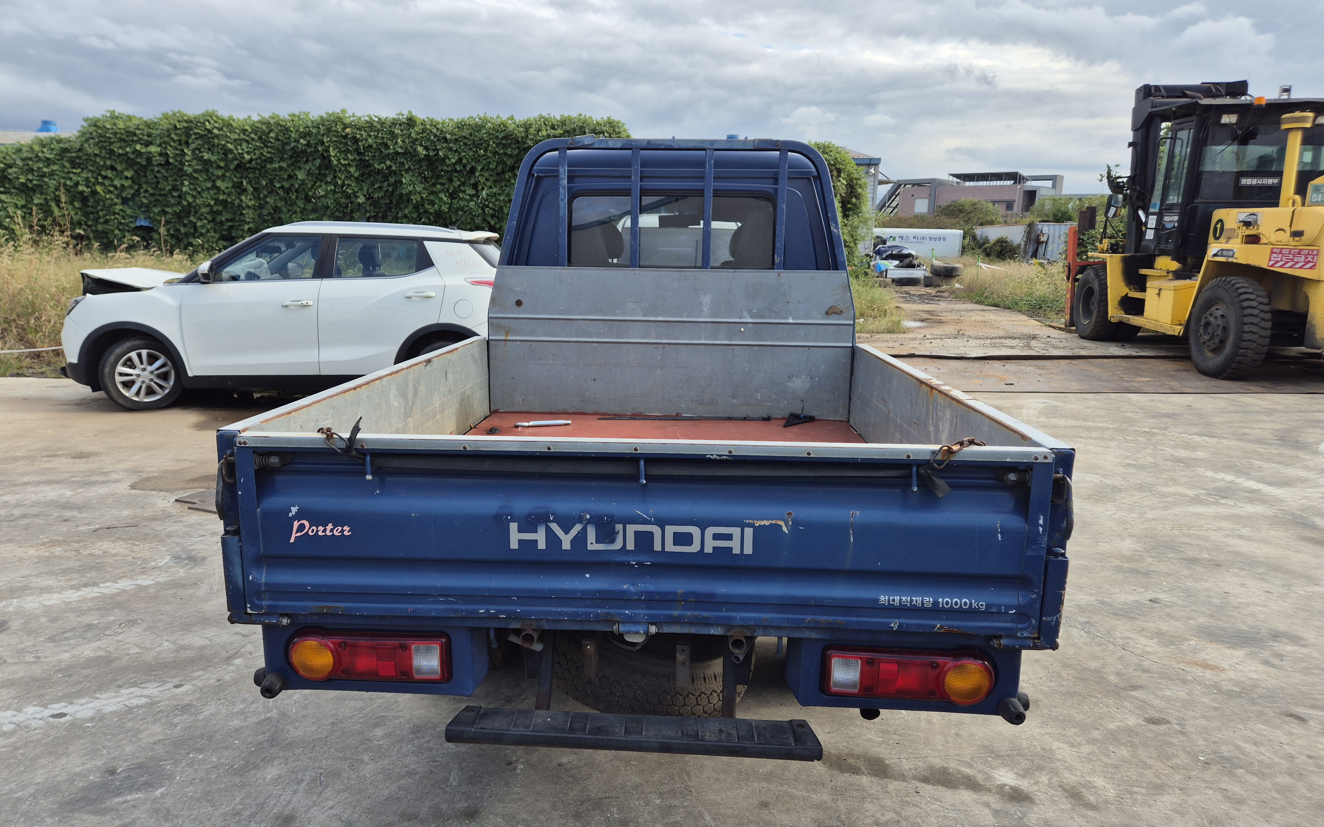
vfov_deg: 49.3
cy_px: 428
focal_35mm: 25
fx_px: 902
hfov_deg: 72.5
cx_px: 650
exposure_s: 1/662
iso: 25
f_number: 1.8
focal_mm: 5.4
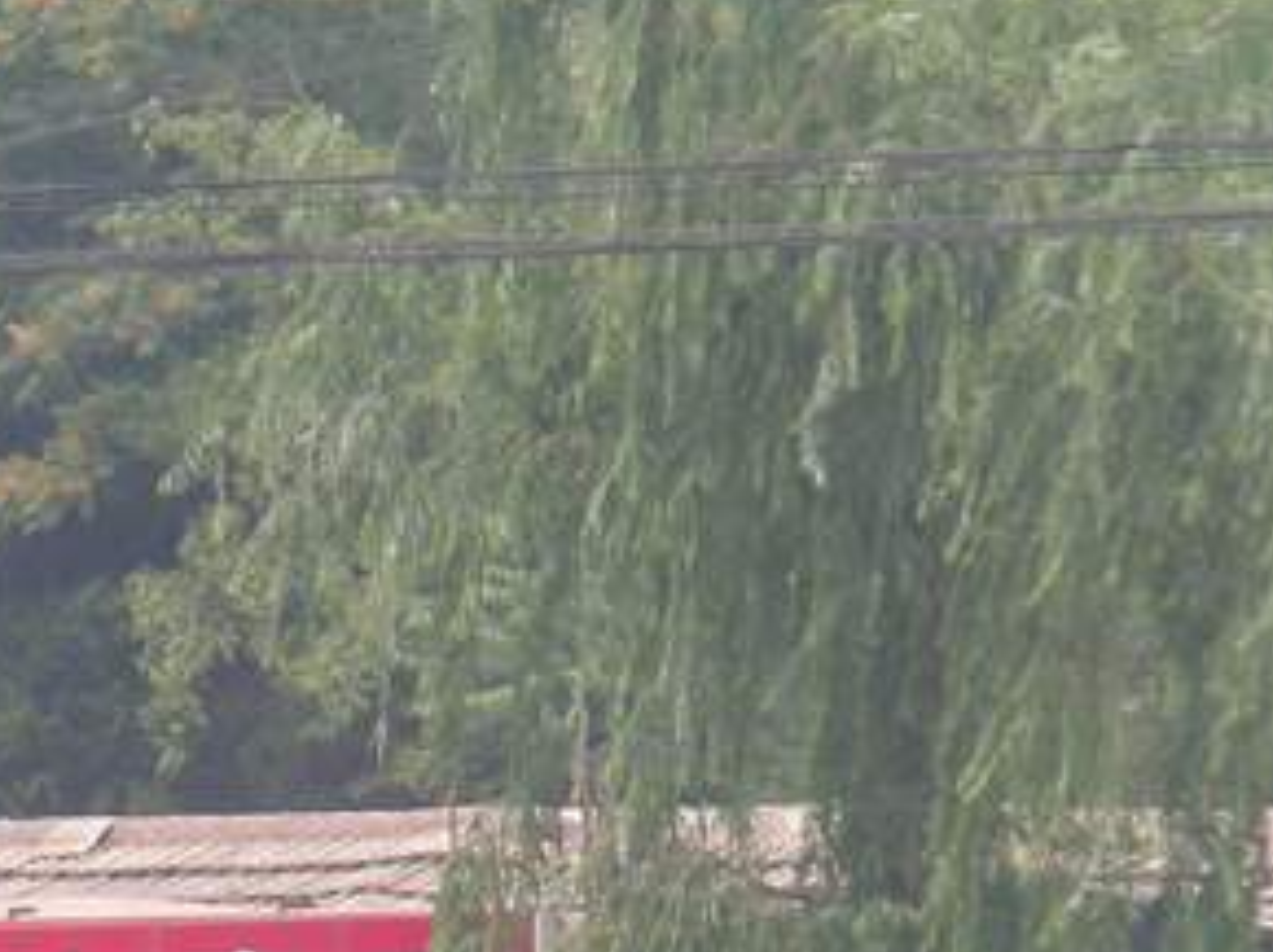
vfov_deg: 2.4
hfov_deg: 3.2
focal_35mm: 616
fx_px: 22635
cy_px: 1224
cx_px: -452
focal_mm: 32.7
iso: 50
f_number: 4
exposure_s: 1/184
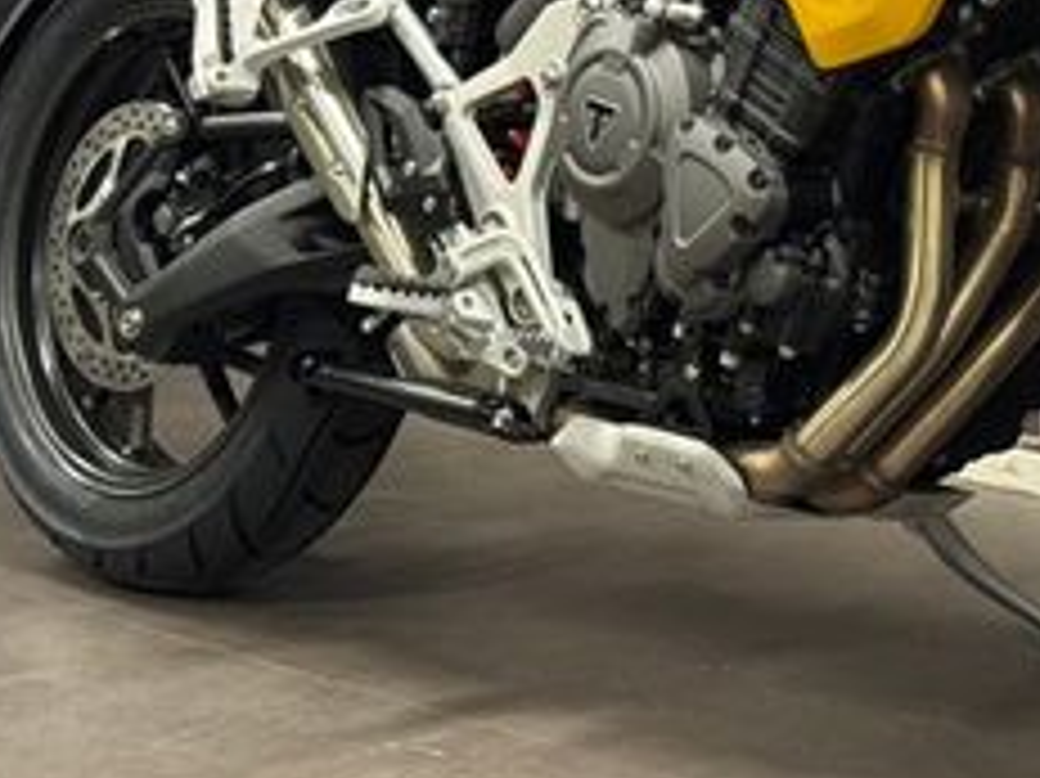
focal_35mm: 133
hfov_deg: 14.6
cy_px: -121
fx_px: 3994
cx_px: 1017
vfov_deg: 11.0
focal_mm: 6.76
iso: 320
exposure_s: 1/33
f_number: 1.78
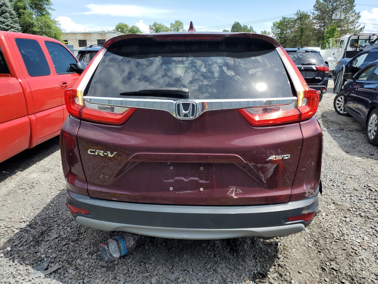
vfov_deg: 53.1
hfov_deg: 67.3
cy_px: 142
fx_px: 284
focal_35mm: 26
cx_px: 189
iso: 50
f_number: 1.5
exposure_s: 1/2000
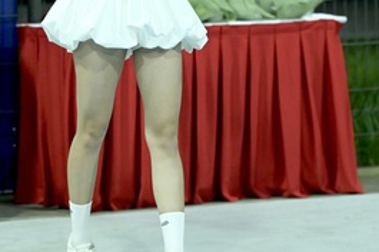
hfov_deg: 6.8
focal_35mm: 302
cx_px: 144
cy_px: 42
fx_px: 3175
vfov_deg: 4.5
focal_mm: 125
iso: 2000
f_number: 2.8
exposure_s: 1/500
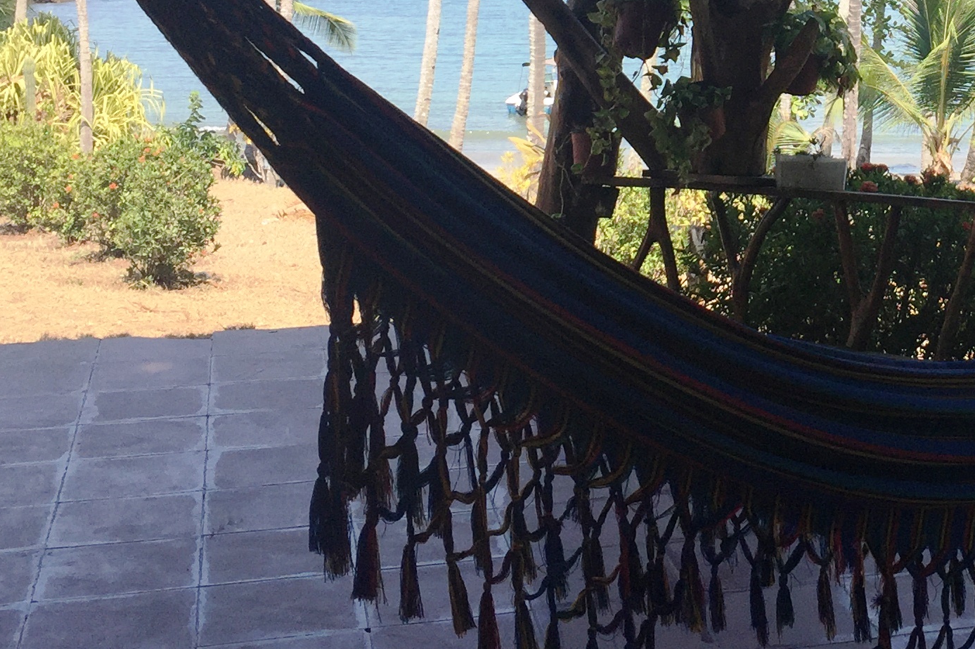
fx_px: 1922
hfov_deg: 27.2
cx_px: 917
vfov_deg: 18.5
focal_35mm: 71
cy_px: -65
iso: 32
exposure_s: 1/1099
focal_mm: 4.15
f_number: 2.2
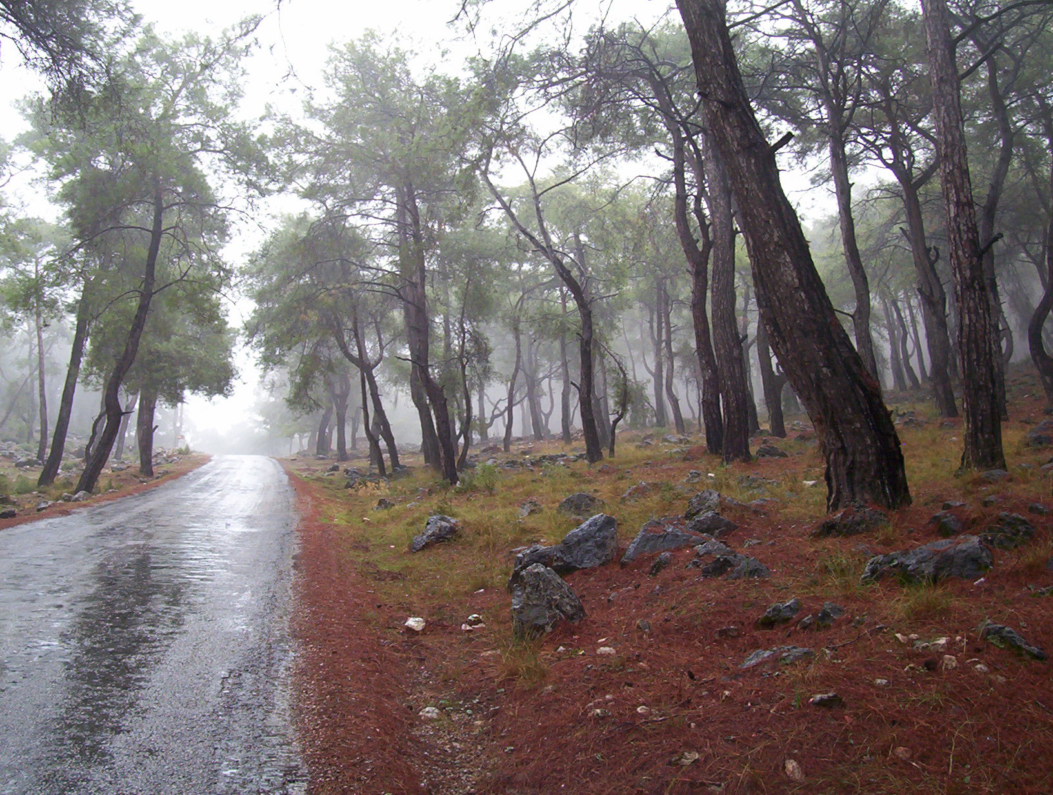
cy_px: 398
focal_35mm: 43
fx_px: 1311
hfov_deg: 43.8
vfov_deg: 33.7
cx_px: 526
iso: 100
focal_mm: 5.77
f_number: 2.73
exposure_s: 1/61.8
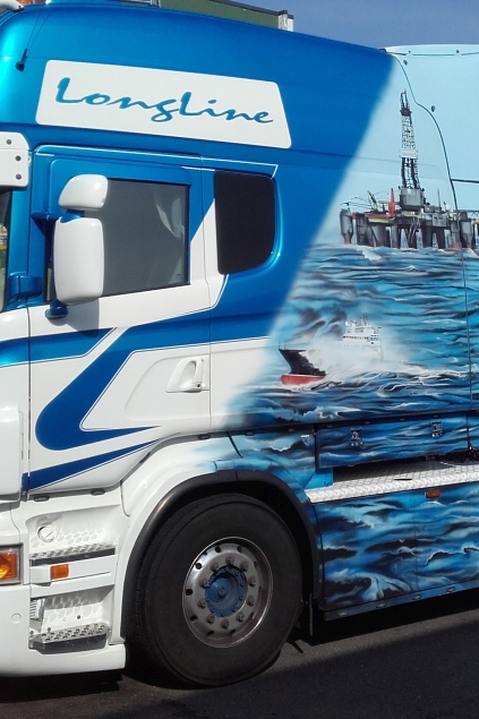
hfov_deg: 25.8
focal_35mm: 52
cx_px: 318
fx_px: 1038
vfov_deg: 38.1
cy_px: 316
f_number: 2.2
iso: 50
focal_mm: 3.31
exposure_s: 1/2114
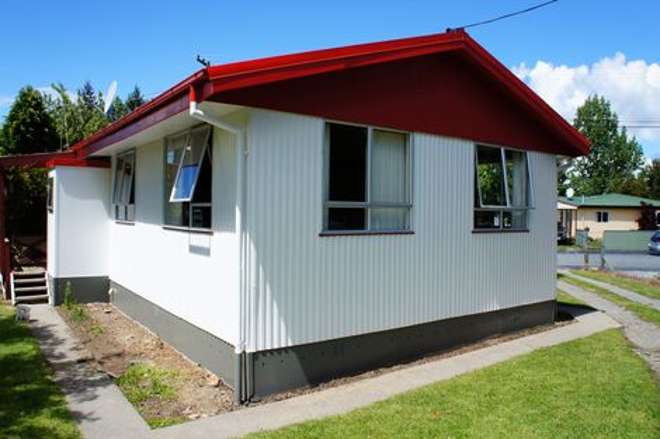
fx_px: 495
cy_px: 220
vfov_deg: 47.9
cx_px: 330
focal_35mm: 27
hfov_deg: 67.4
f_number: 8
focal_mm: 18
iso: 200
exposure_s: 1/400
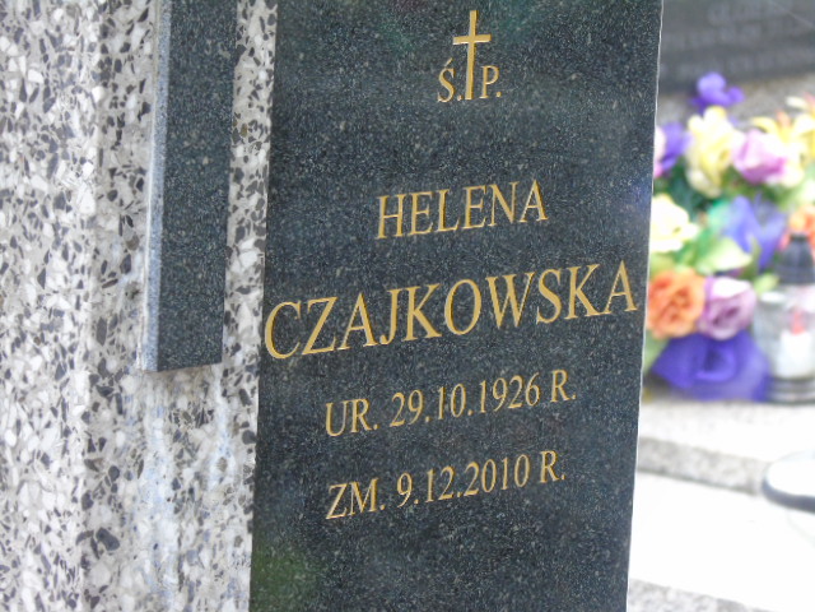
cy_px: 306
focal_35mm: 212
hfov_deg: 9.3
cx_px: 408
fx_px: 4991
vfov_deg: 7.0
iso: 400
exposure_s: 1/80
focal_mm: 38
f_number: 4.7
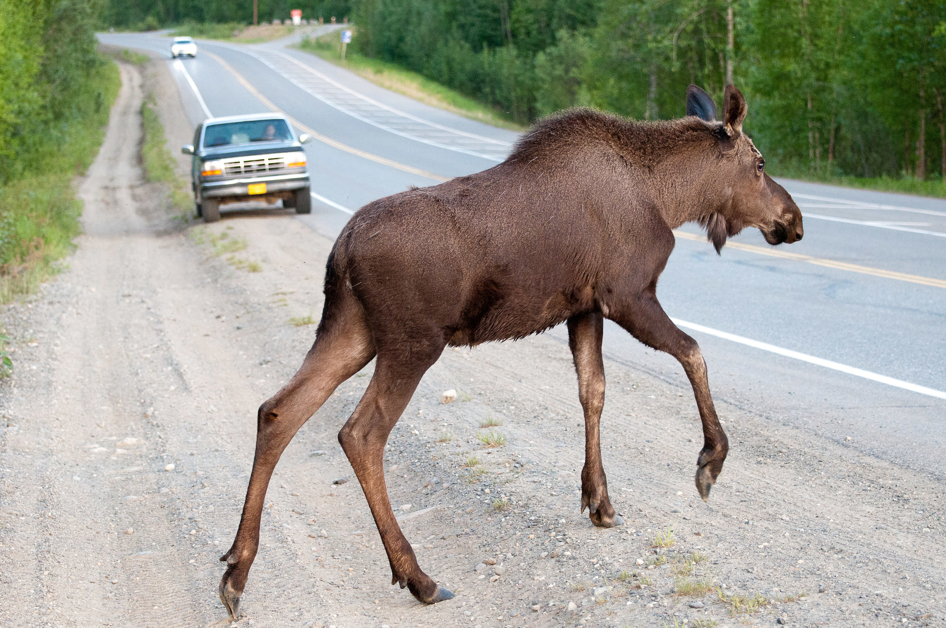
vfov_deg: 13.0
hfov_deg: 19.5
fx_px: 2756
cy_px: 314
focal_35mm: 105
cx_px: 473
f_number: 4.5
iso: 1600
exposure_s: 1/320
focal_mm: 70
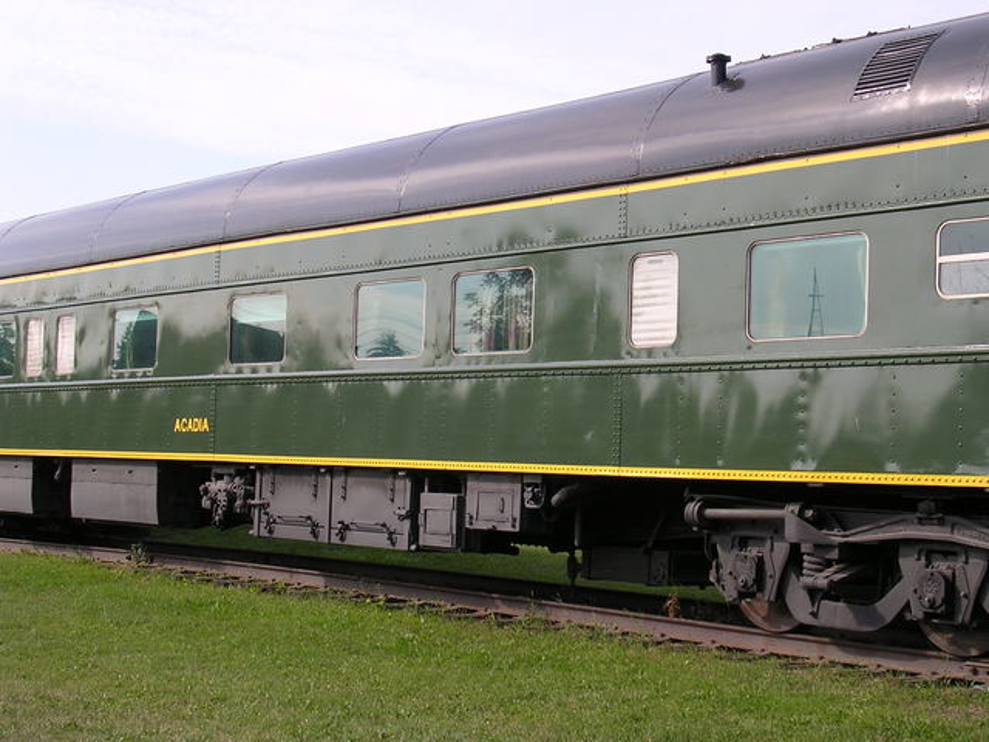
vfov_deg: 23.3
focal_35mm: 63
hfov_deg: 30.7
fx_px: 1800
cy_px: 371
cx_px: 494
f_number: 3.5
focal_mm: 9.6
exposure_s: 1/388
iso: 100
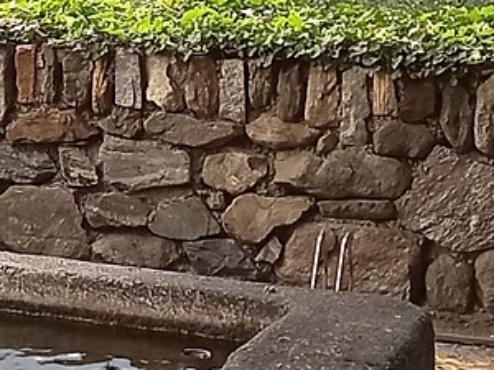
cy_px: 5
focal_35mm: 160
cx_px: -324
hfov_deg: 11.6
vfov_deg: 9.2
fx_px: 2283
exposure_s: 1/60
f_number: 2
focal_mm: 4.6
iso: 200
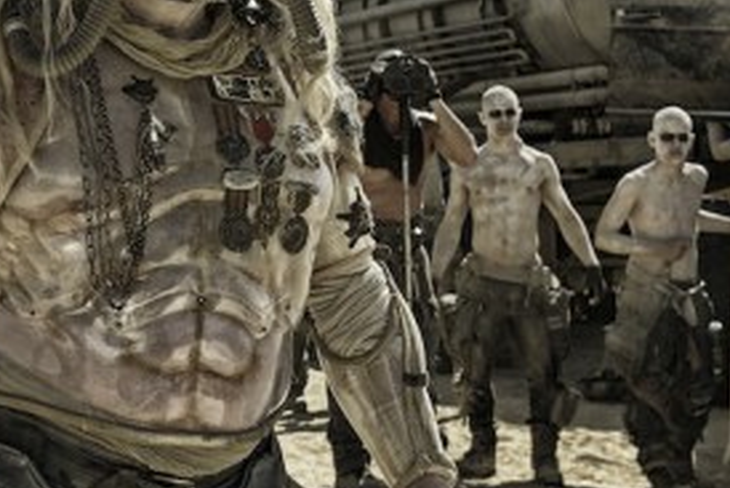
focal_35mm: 140
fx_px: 2840
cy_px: 67
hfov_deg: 14.3
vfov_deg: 9.8
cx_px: -77
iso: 200
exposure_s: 1/500
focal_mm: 48
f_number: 8
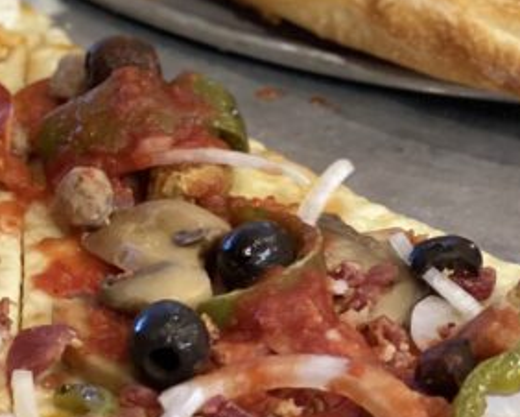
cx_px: 46
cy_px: -15
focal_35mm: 184
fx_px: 2834
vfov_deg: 8.4
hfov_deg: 10.4
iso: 125
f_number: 2
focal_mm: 6
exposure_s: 1/60
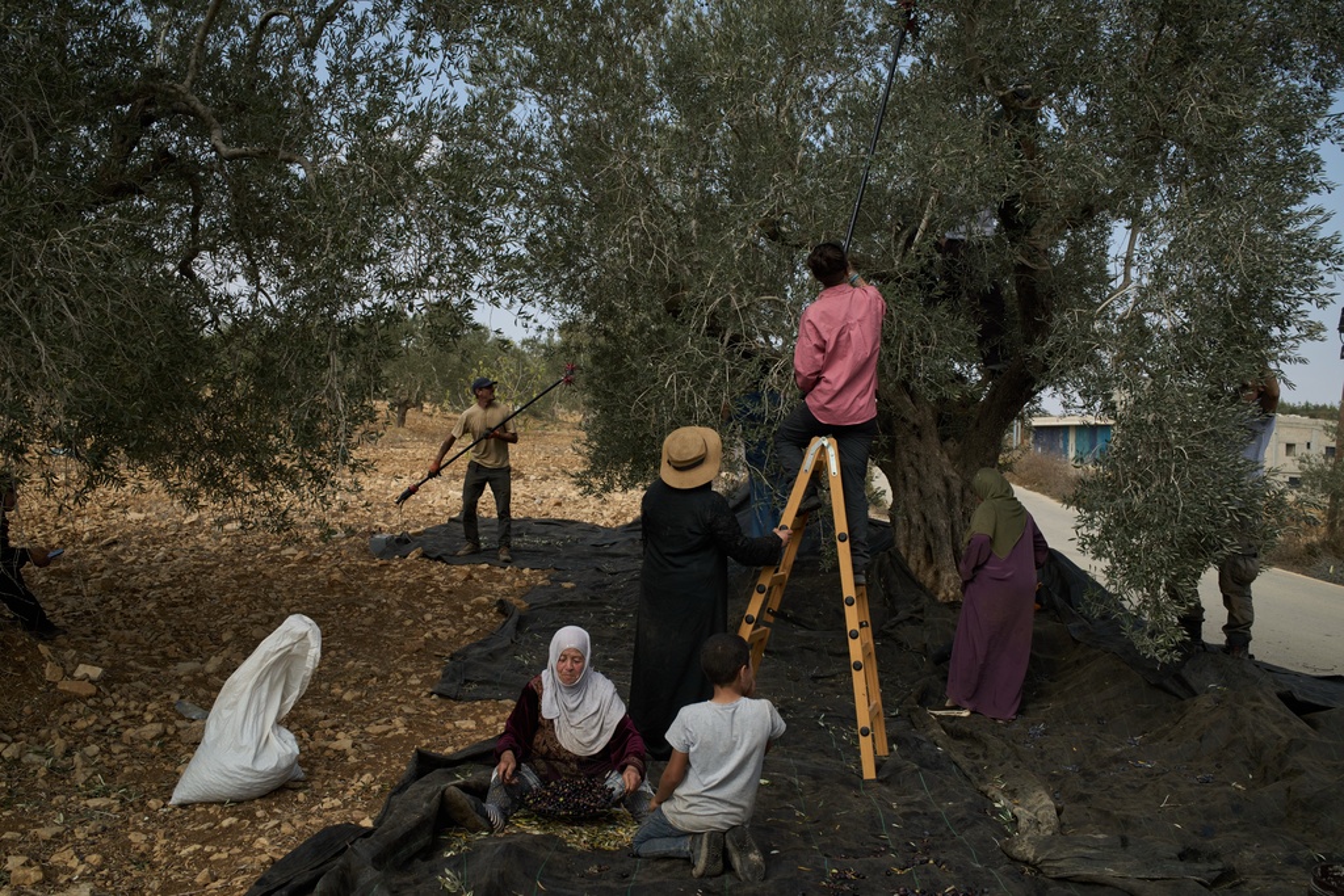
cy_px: 448
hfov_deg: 54.4
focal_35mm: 35
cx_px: 672
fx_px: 1307
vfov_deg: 37.9
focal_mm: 35
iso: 500
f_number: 7.1
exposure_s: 1/1000
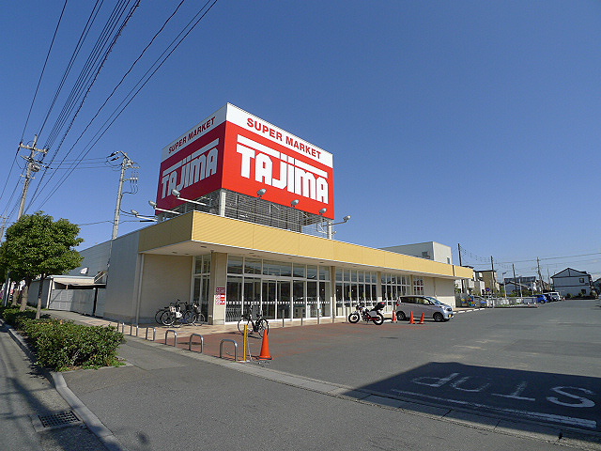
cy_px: 226
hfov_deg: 87.8
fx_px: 313
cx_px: 300
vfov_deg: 71.6
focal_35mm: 18
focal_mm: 3.9
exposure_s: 1/800
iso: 100
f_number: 5
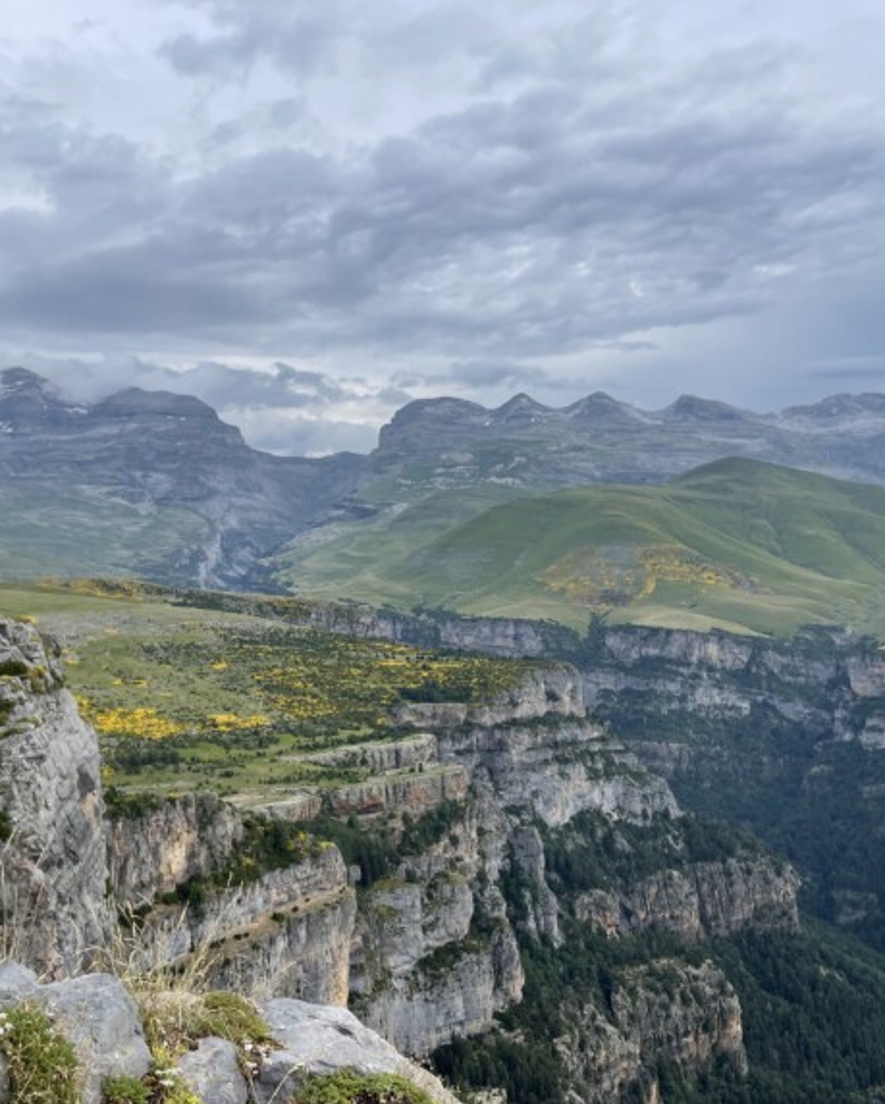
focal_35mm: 34
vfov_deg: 52.8
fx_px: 1112
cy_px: 553
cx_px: 376
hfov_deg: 43.3
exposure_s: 1/4831
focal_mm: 4.2
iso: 32
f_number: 1.6
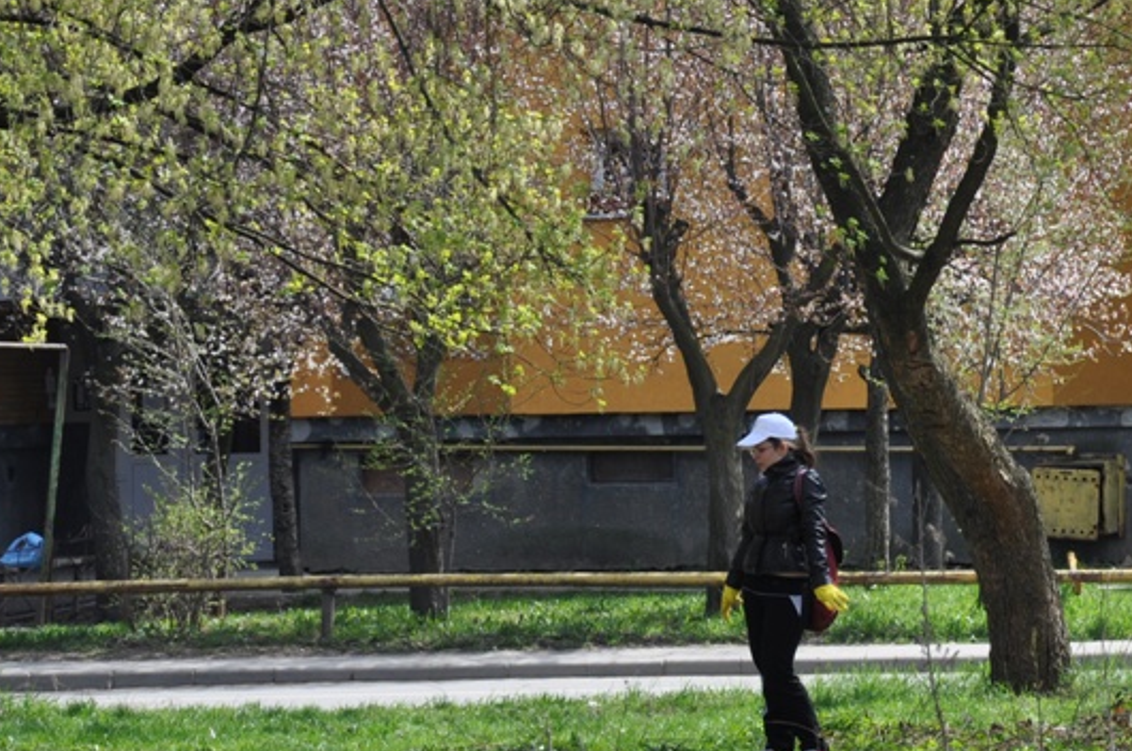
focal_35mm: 304
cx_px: 1060
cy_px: 307
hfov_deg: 6.8
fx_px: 9541
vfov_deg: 4.5
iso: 200
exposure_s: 1/250
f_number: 8
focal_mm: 105
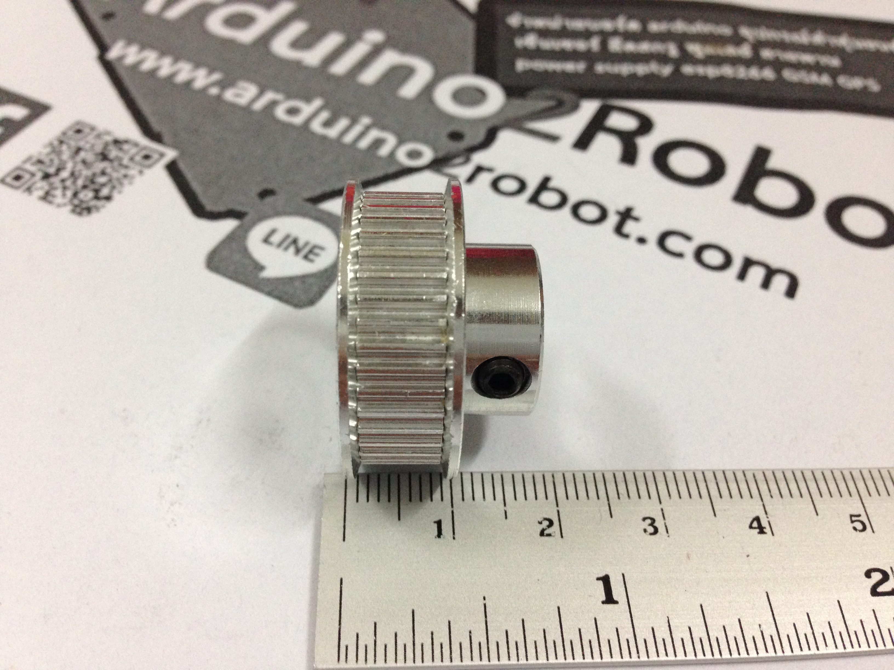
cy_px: 335
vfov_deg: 42.9
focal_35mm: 33
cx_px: 447
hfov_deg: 55.4
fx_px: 852
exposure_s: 1/20
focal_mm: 4.12
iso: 250
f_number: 2.4
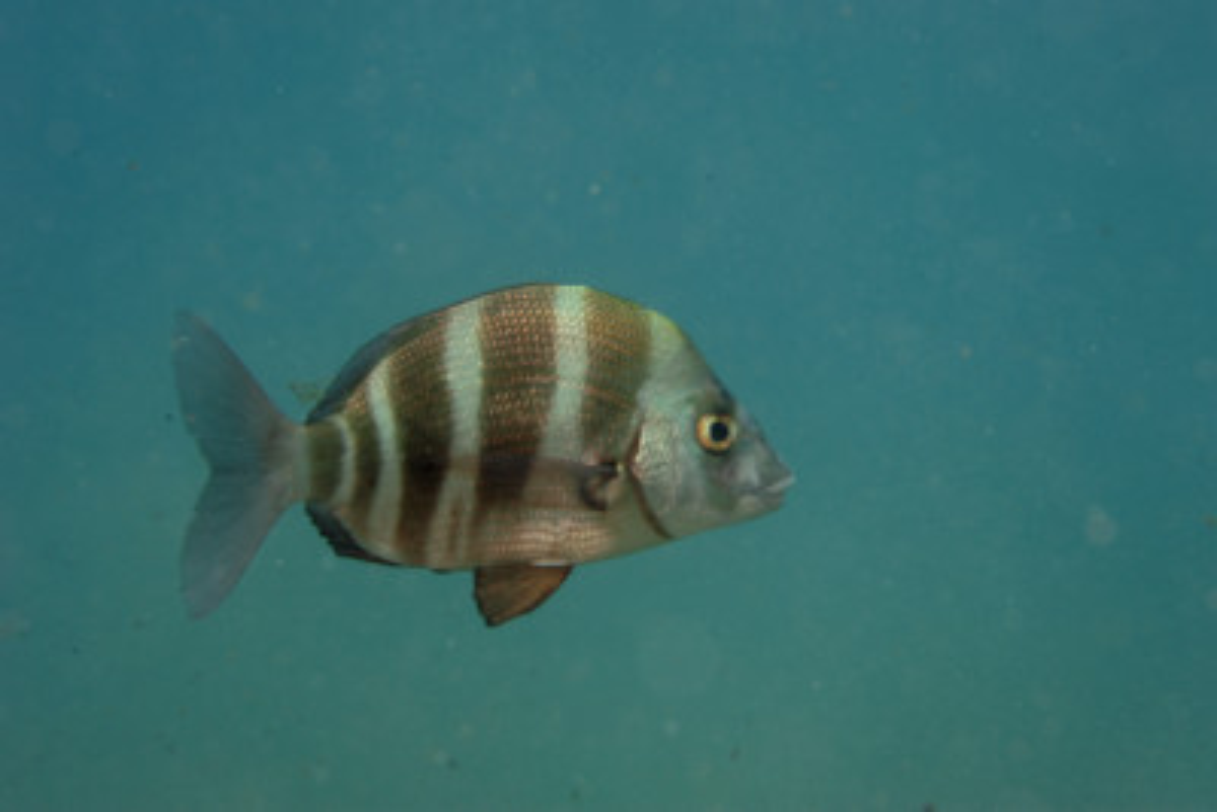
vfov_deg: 22.6
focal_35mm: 60
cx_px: 608
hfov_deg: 33.4
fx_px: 2029
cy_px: 406
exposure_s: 1/160
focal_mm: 60
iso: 500
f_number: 14
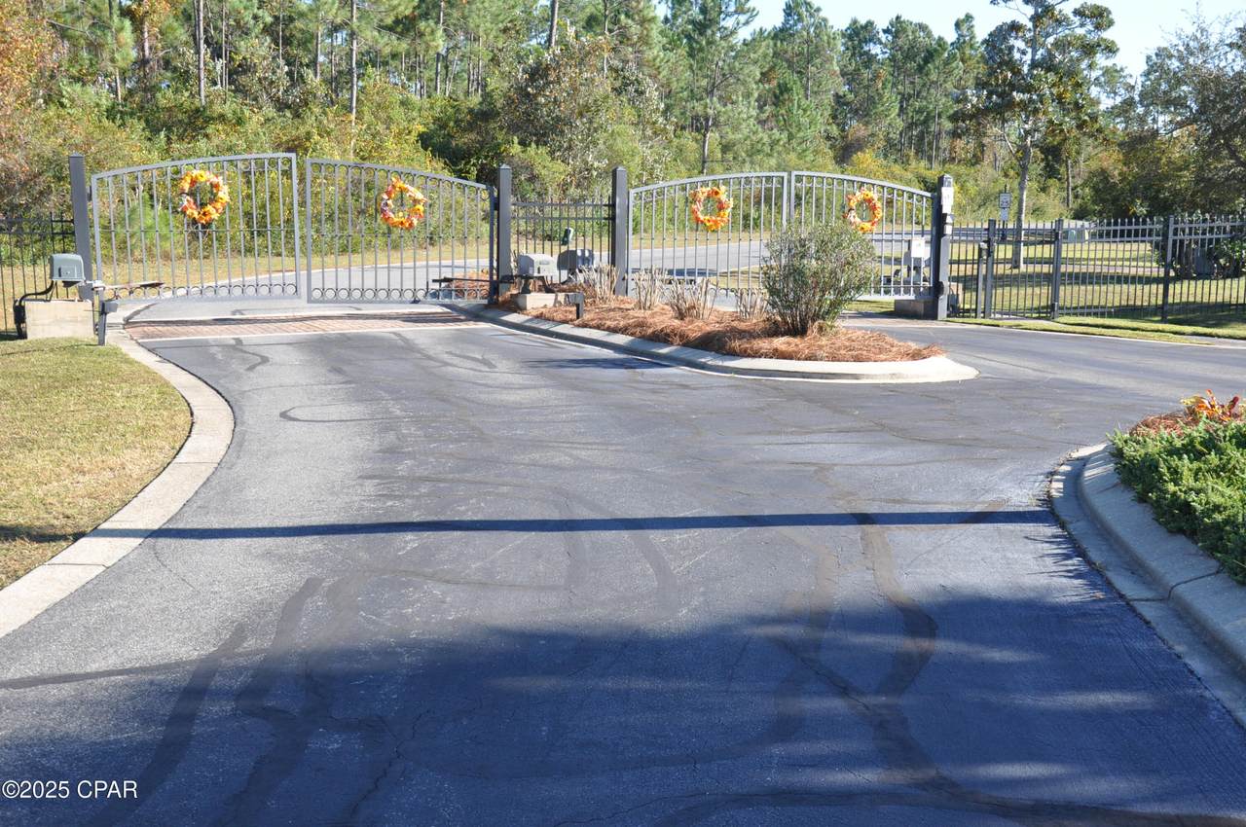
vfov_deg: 28.0
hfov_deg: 41.2
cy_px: 414
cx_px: 623
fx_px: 1659
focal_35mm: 48
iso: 400
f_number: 9
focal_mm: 32
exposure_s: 1/320
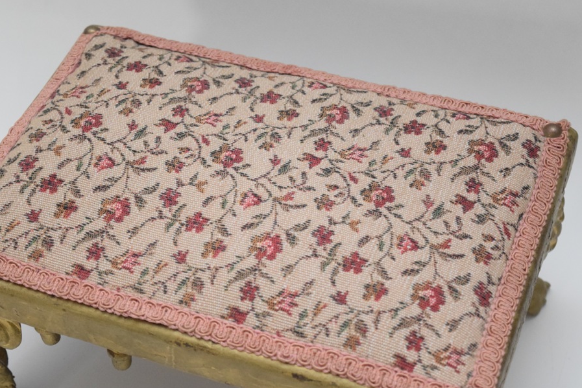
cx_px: 258
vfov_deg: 15.7
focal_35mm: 87
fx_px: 1406
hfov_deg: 23.4
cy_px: 205
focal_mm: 52
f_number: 5.3
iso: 3200
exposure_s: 1/60
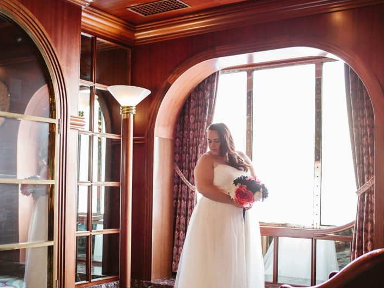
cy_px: 179
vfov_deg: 29.6
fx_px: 544
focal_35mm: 49
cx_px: 182
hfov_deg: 38.9
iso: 640
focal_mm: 35
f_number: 2.2
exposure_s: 1/200
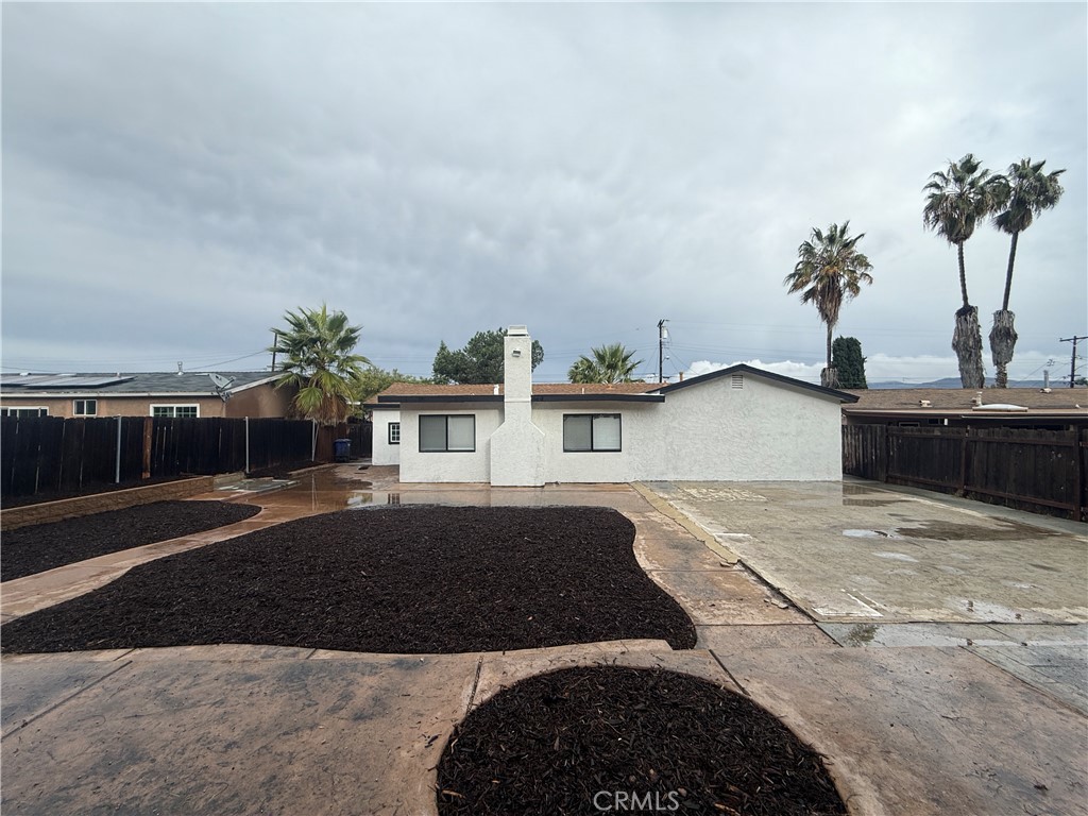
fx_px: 440
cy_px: 408
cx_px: 544
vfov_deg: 85.7
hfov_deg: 102.1
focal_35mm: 14
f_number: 2.2
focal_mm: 2.22
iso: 50
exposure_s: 1/955
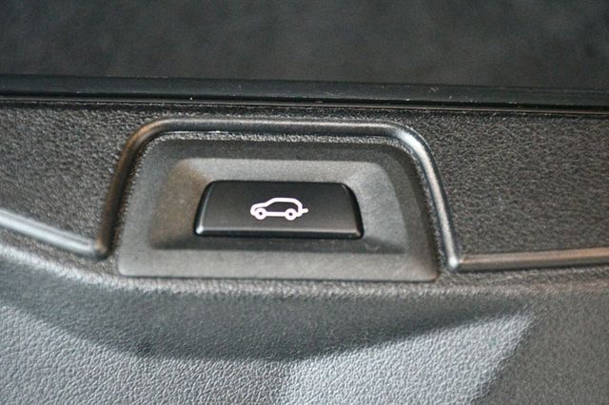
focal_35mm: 93
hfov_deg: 21.9
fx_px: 1572
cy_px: 202
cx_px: 304
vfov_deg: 14.7
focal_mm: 62
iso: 12800
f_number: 5
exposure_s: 1/40
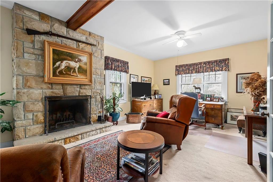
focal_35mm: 15
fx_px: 114
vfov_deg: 77.3
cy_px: 91
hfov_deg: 100.4
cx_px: 136
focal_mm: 10
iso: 400
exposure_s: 10
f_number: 8
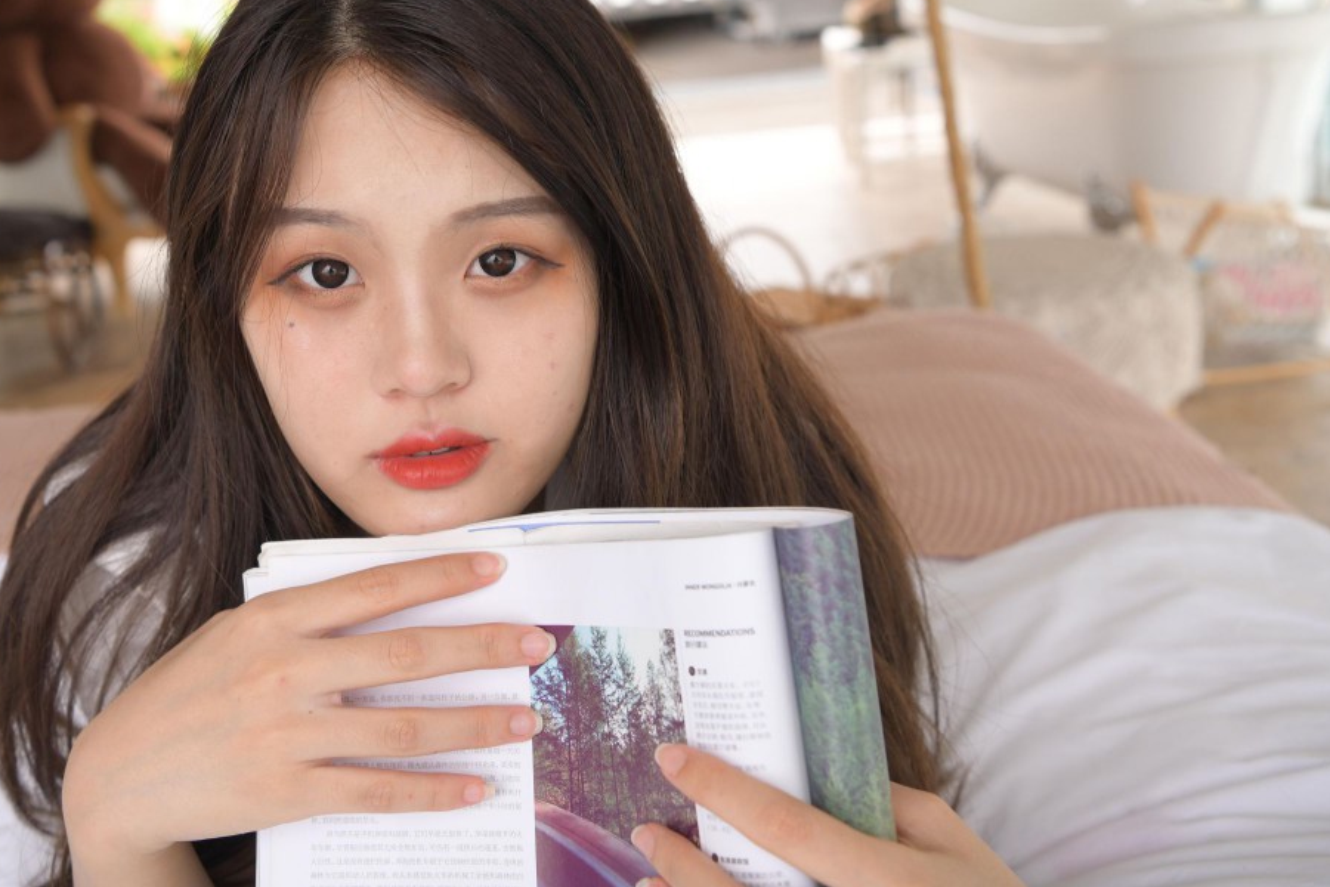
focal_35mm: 44
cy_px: 279
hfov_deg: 44.2
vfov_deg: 30.2
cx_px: 514
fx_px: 1625
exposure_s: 1/250
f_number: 4.5
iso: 320
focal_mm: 32
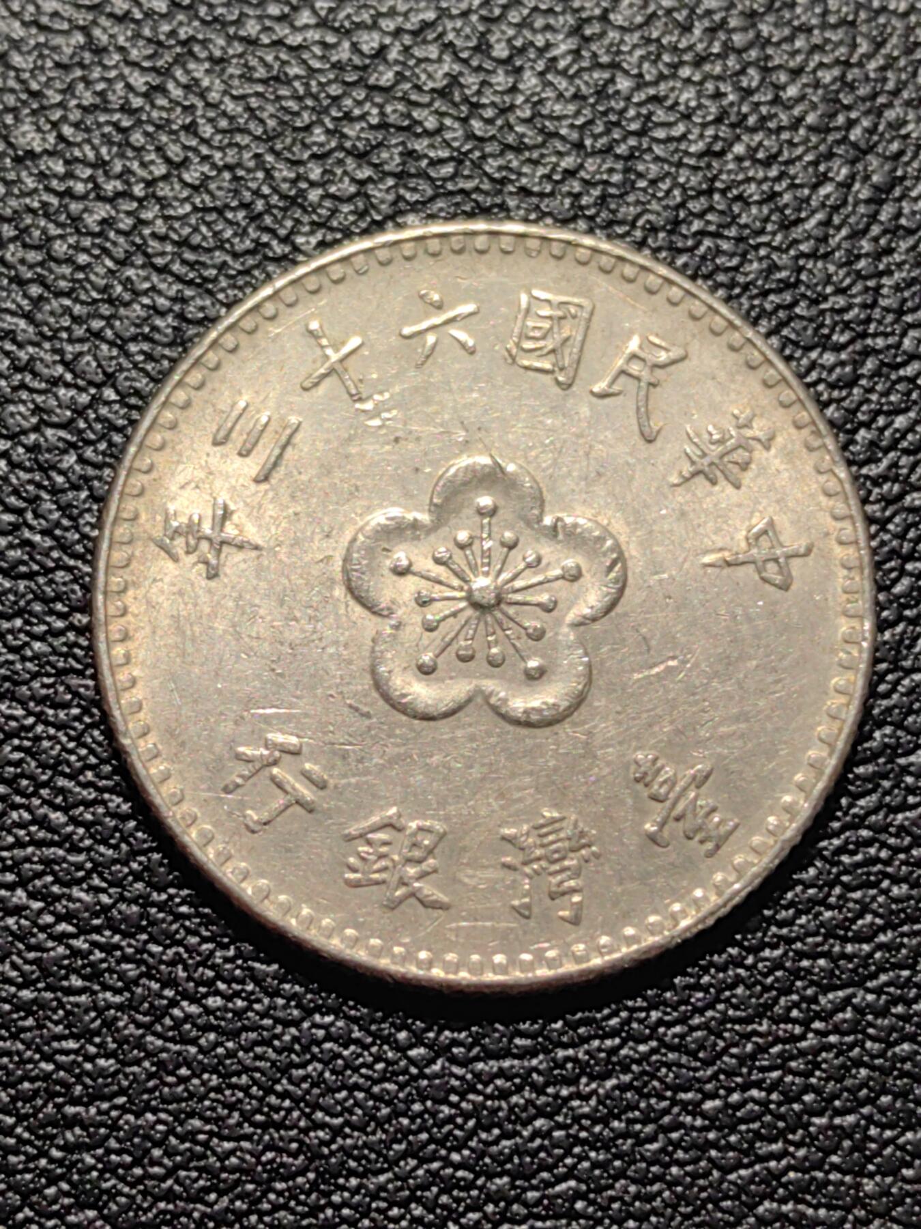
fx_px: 2944
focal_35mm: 83
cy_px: 614
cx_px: 460
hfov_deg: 17.8
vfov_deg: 23.6
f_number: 2
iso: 50
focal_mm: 5.75
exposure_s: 1/108
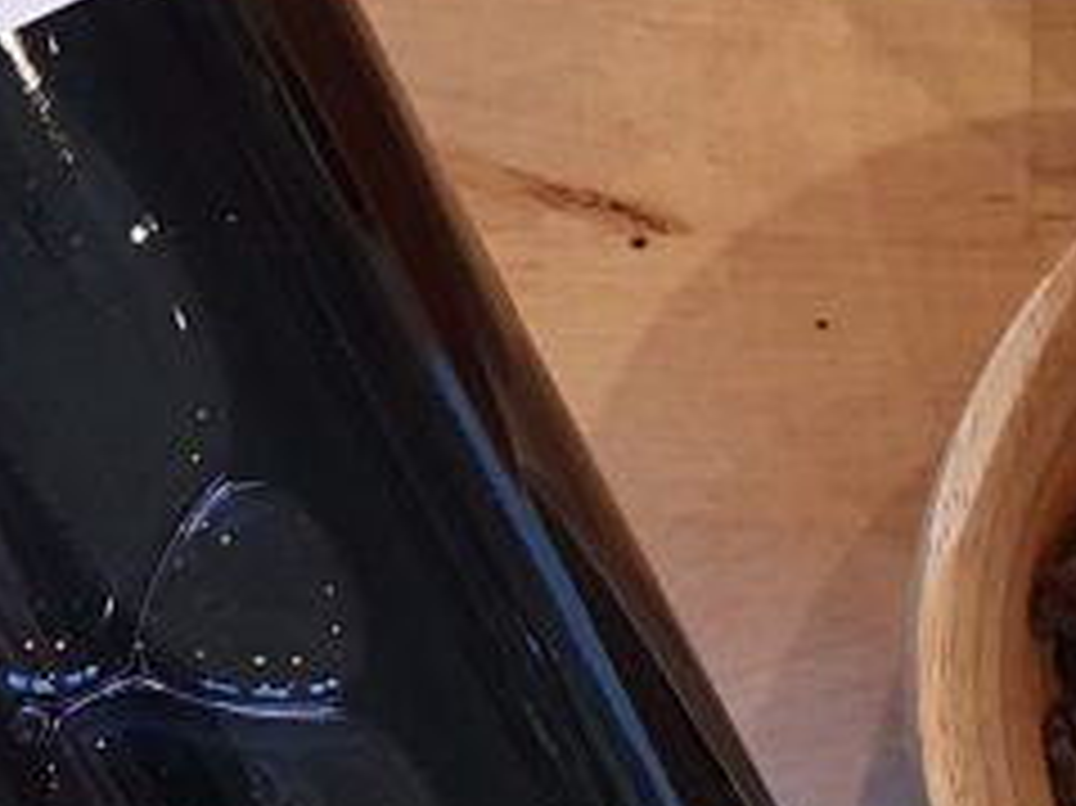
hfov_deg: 14.3
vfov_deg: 11.0
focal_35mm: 135
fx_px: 4194
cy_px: 585
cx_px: -68
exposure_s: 1/50
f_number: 2.4
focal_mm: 4.32
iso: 250
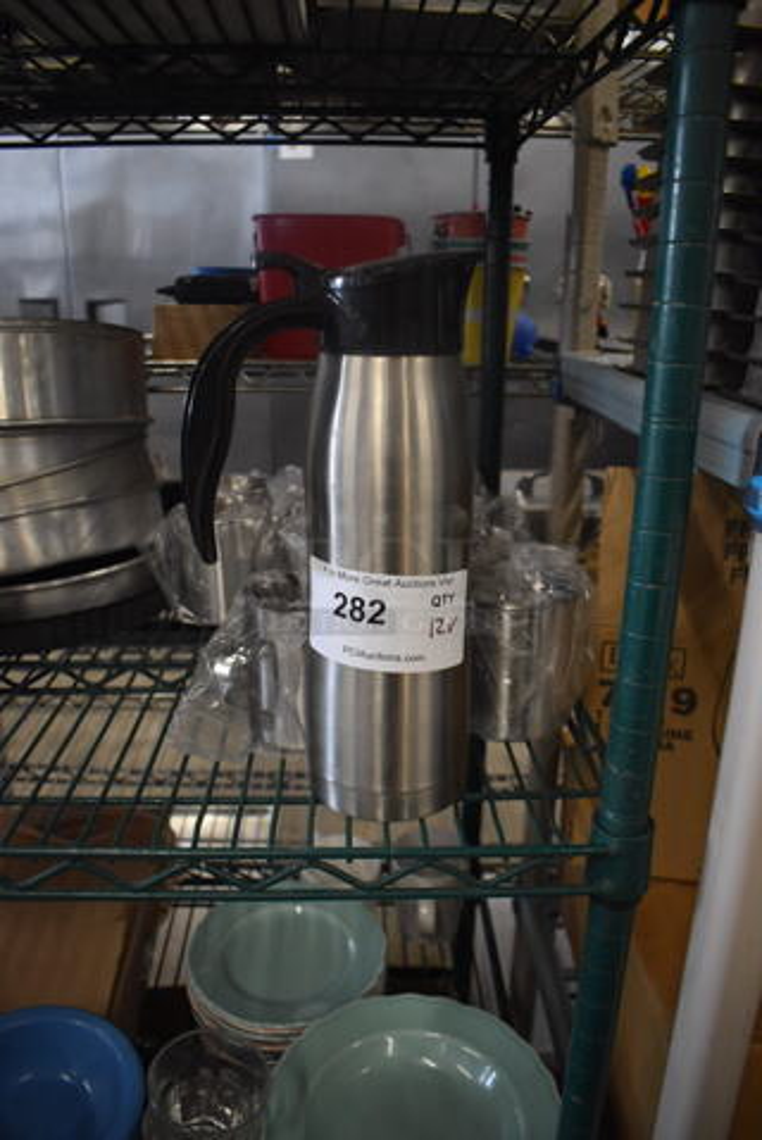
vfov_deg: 67.4
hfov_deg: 48.0
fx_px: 856
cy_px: 570
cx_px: 381
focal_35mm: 27
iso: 1600
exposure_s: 1/125
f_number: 3.5
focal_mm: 18
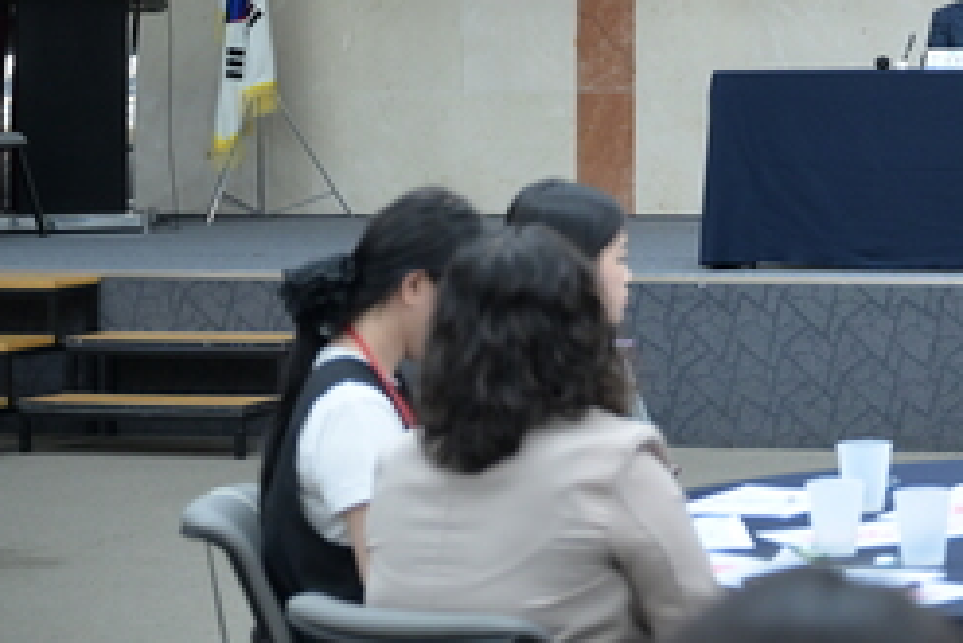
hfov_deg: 14.4
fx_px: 3640
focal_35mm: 136
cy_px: -228
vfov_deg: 9.9
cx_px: 1306
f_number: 2.8
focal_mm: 48
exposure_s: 1/200
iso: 1250
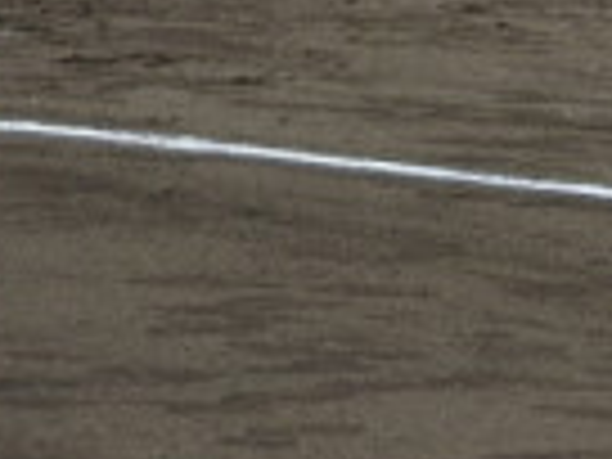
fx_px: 13242
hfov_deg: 2.6
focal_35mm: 749
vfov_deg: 2.0
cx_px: 1210
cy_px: -513
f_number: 5.2
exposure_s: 1/500
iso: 100
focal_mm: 30.5
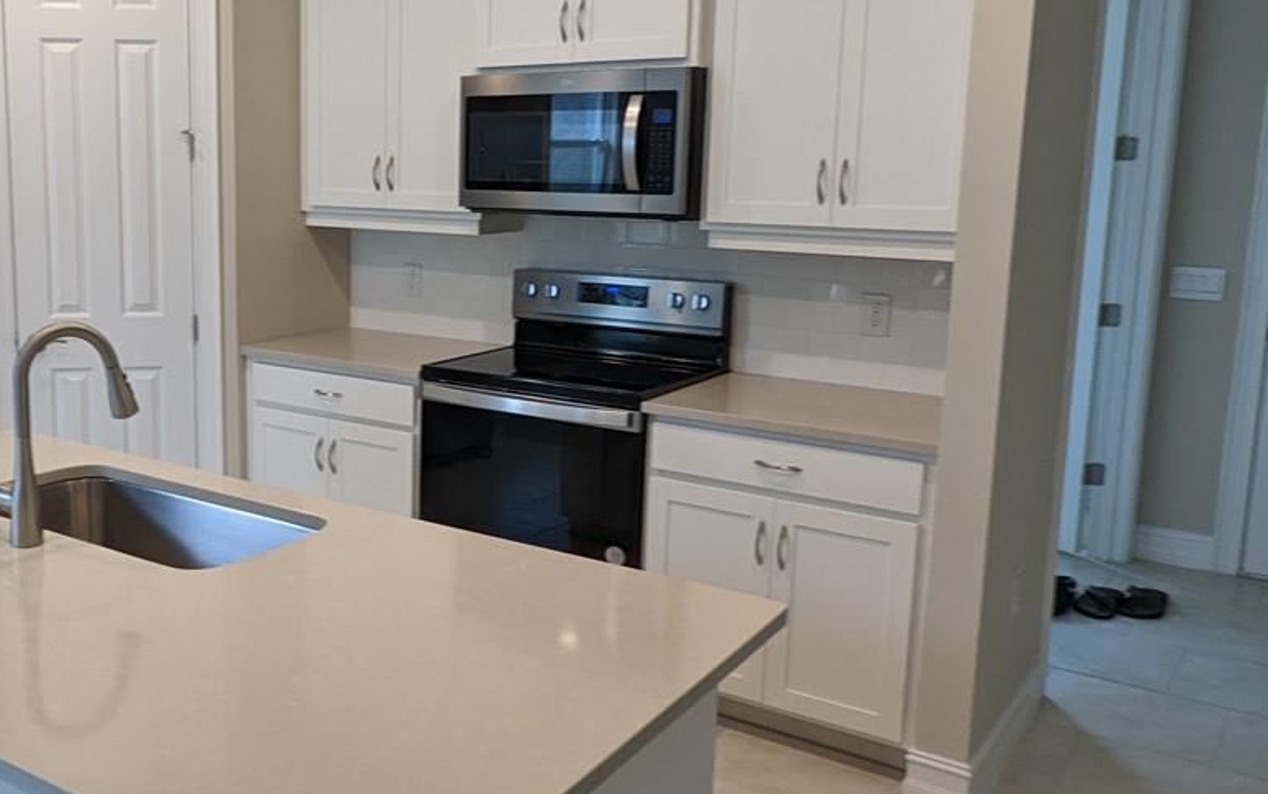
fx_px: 1210
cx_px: 319
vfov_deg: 36.3
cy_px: 354
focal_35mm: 35
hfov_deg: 52.9
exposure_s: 1/25
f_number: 2.2
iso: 49
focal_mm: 2.22
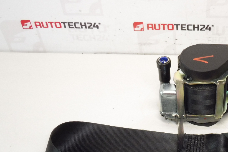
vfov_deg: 26.2
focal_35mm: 51
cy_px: 112
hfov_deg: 36.7
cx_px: 201
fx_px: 323
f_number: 3.5
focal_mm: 4.3
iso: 200
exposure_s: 1/100
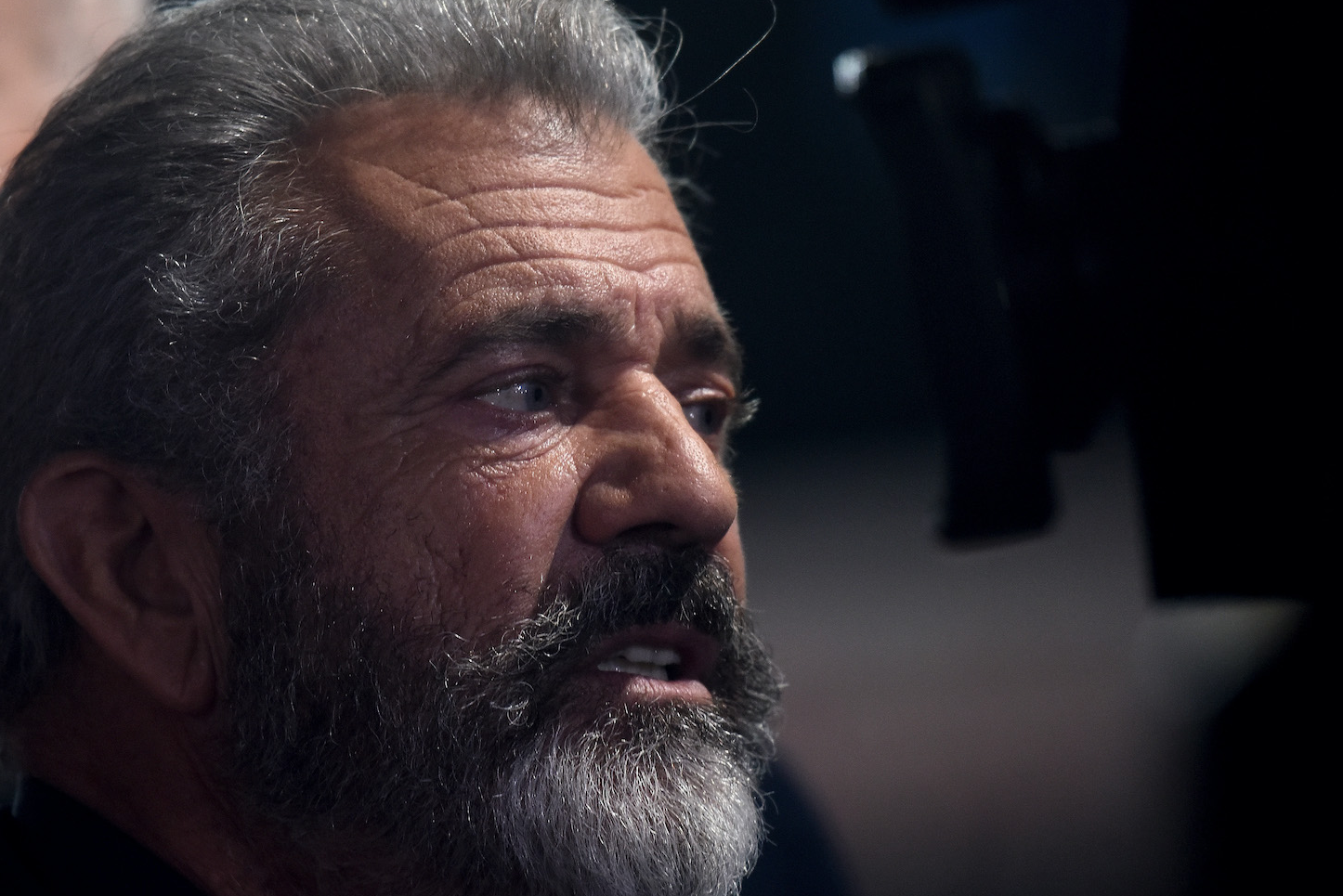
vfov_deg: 3.3
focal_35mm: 415
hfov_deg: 5.0
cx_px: 579
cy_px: 497
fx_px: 15486
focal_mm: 300
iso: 1250
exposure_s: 1/320
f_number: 4
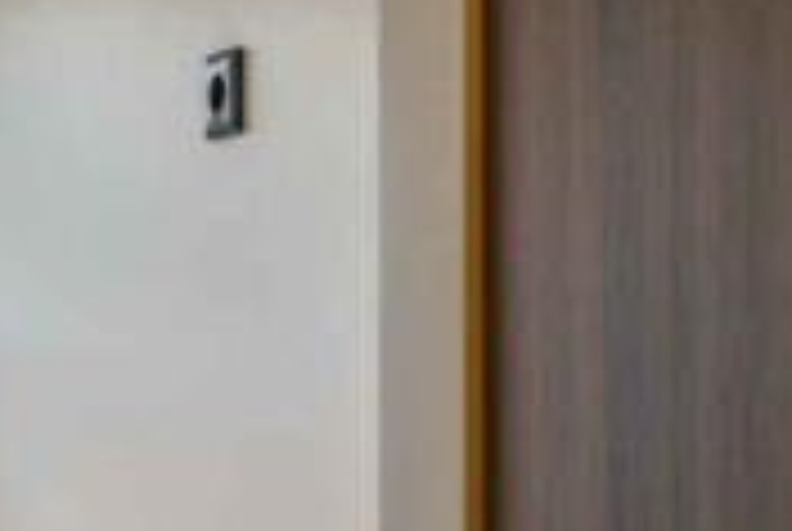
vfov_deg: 7.4
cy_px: 742
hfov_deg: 11.0
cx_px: -43
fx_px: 4064
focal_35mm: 184
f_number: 7.1
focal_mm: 46.1
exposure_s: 1/30
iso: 200
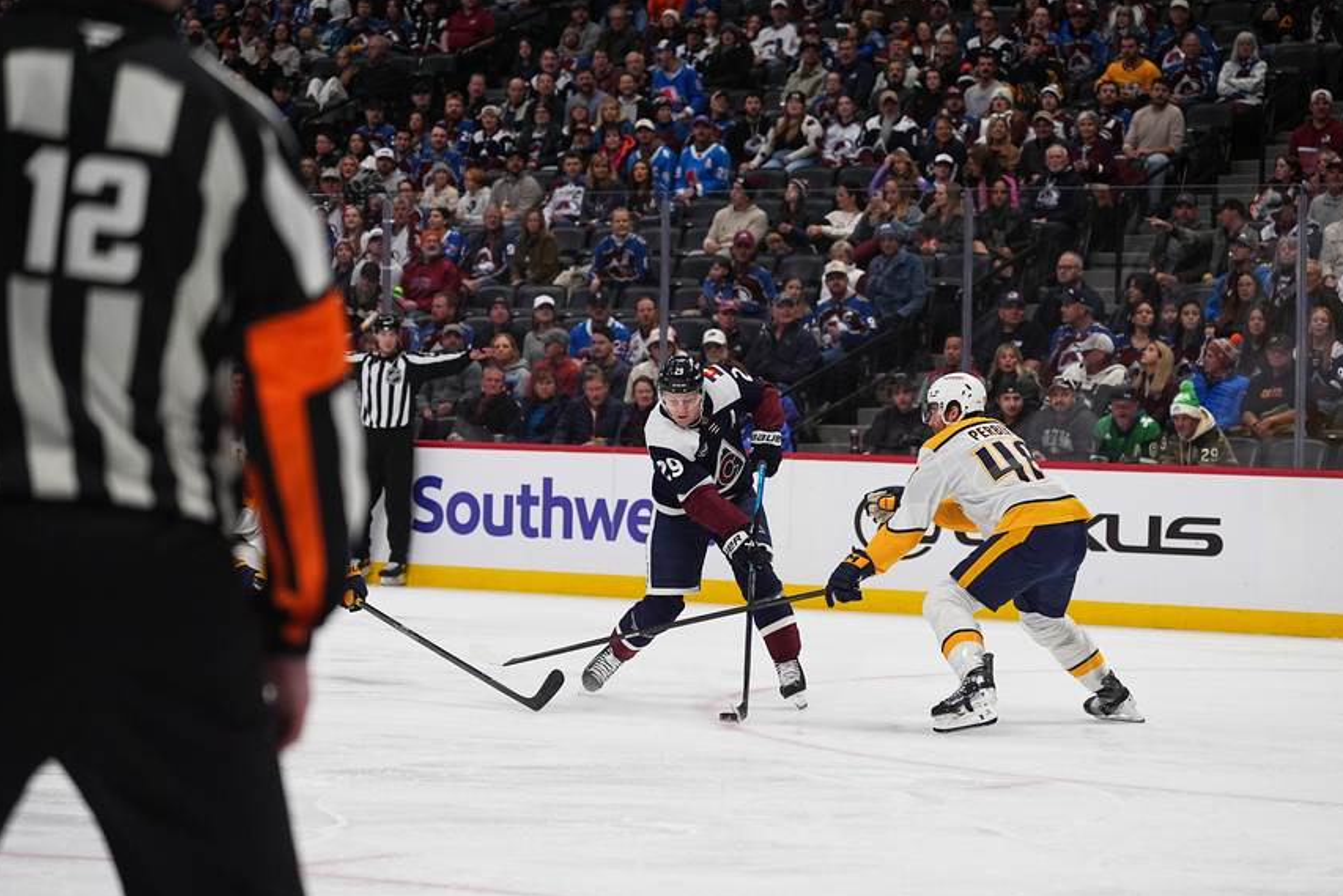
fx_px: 4029
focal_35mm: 108
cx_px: 721
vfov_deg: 12.7
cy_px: 508
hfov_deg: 18.9
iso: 2000
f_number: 3.2
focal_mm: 90
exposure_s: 1/3200
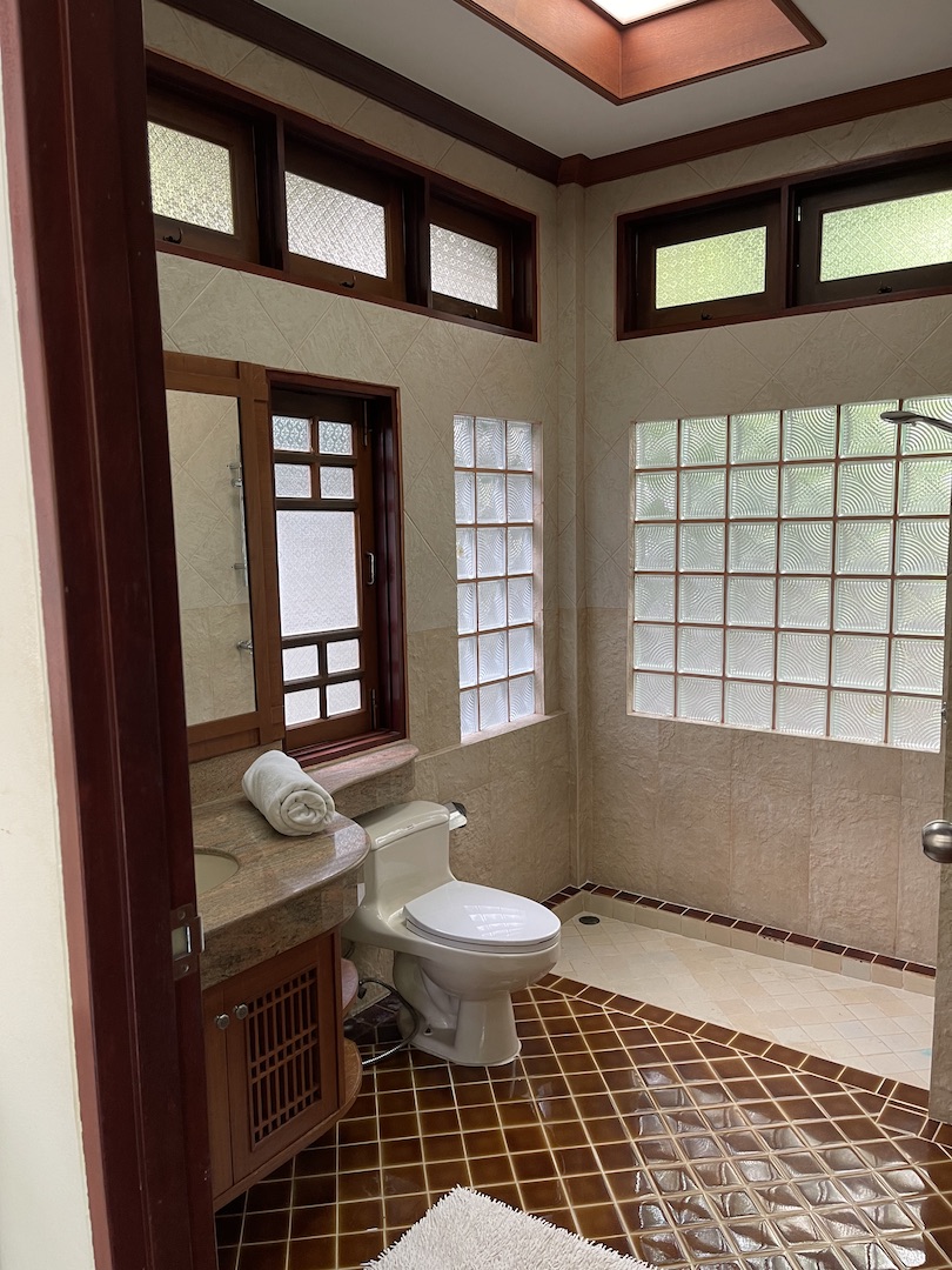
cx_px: 476
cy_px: 635
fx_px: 953
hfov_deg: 53.1
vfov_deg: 67.3
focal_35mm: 26
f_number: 1.6
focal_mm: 5.1
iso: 100
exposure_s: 1/50
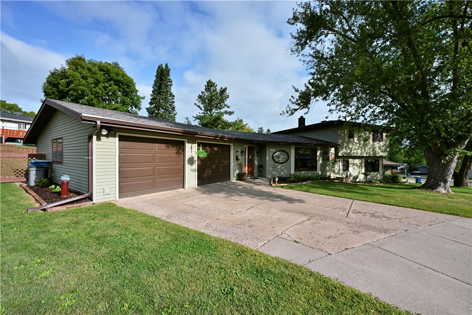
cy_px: 158
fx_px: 190
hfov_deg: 102.3
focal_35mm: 14
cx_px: 236
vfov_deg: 79.2
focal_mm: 14.5
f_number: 5.6
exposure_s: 1/1250
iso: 250
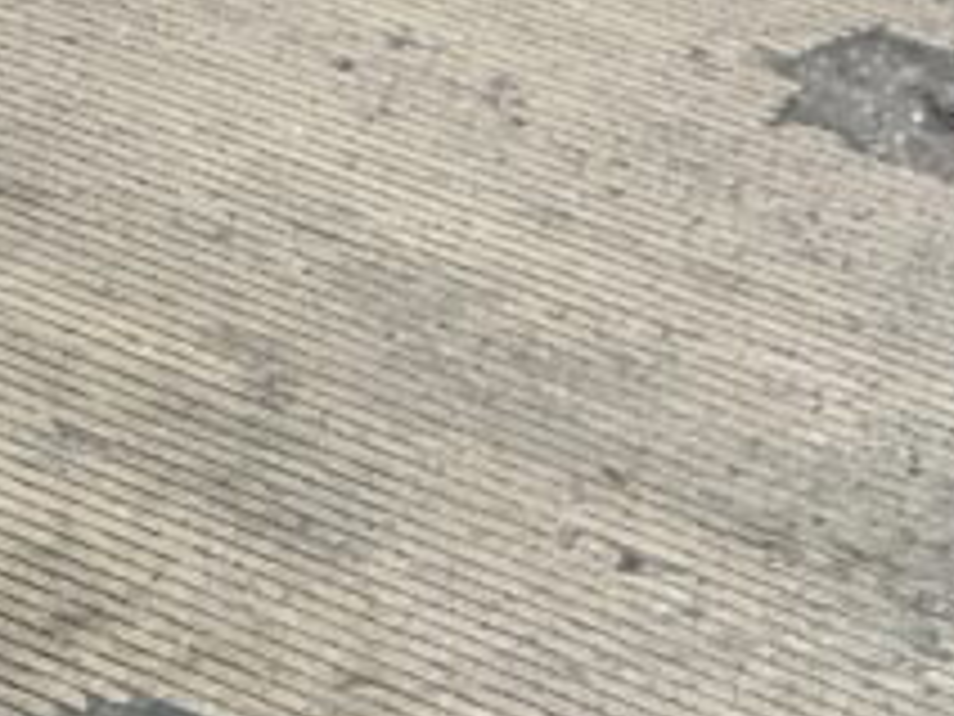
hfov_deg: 11.7
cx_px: -1282
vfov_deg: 9.9
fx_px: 3858
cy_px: 1418
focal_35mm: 140
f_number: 1.8
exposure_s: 1/122
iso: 50
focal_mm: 3
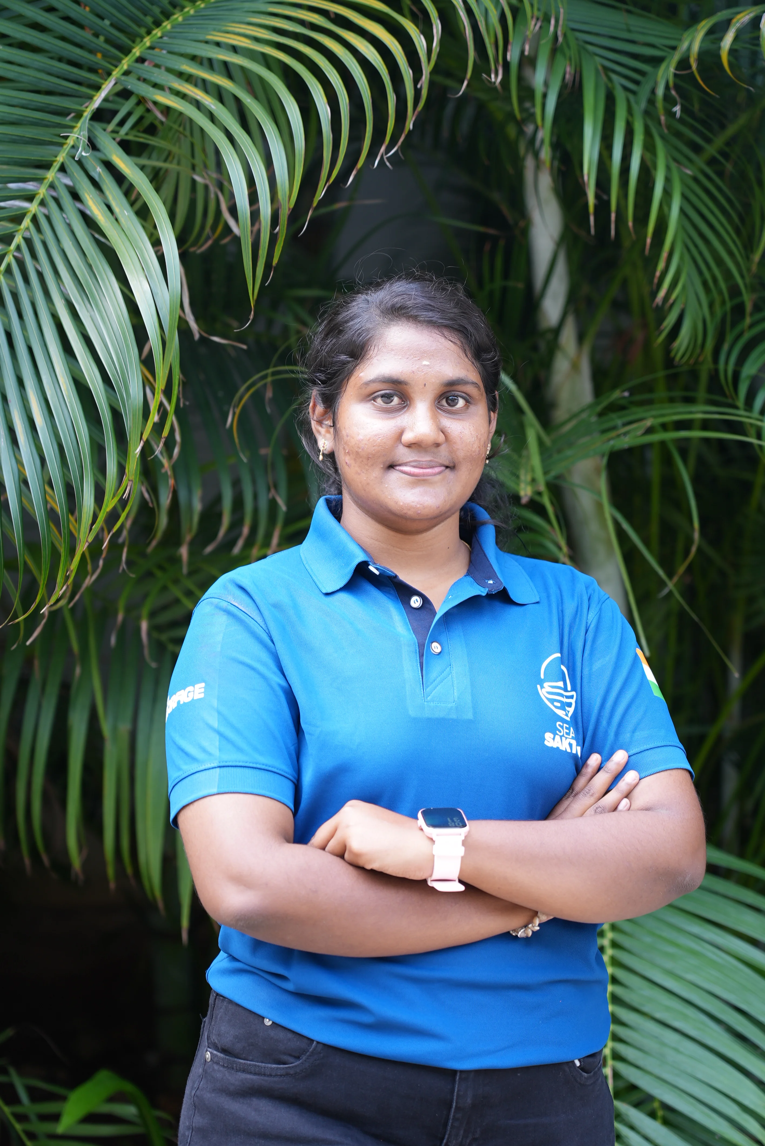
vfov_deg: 21.4
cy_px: 573
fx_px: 3024
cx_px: 382
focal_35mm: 95
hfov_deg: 14.4
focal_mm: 95
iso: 200
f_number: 4
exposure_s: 1/50
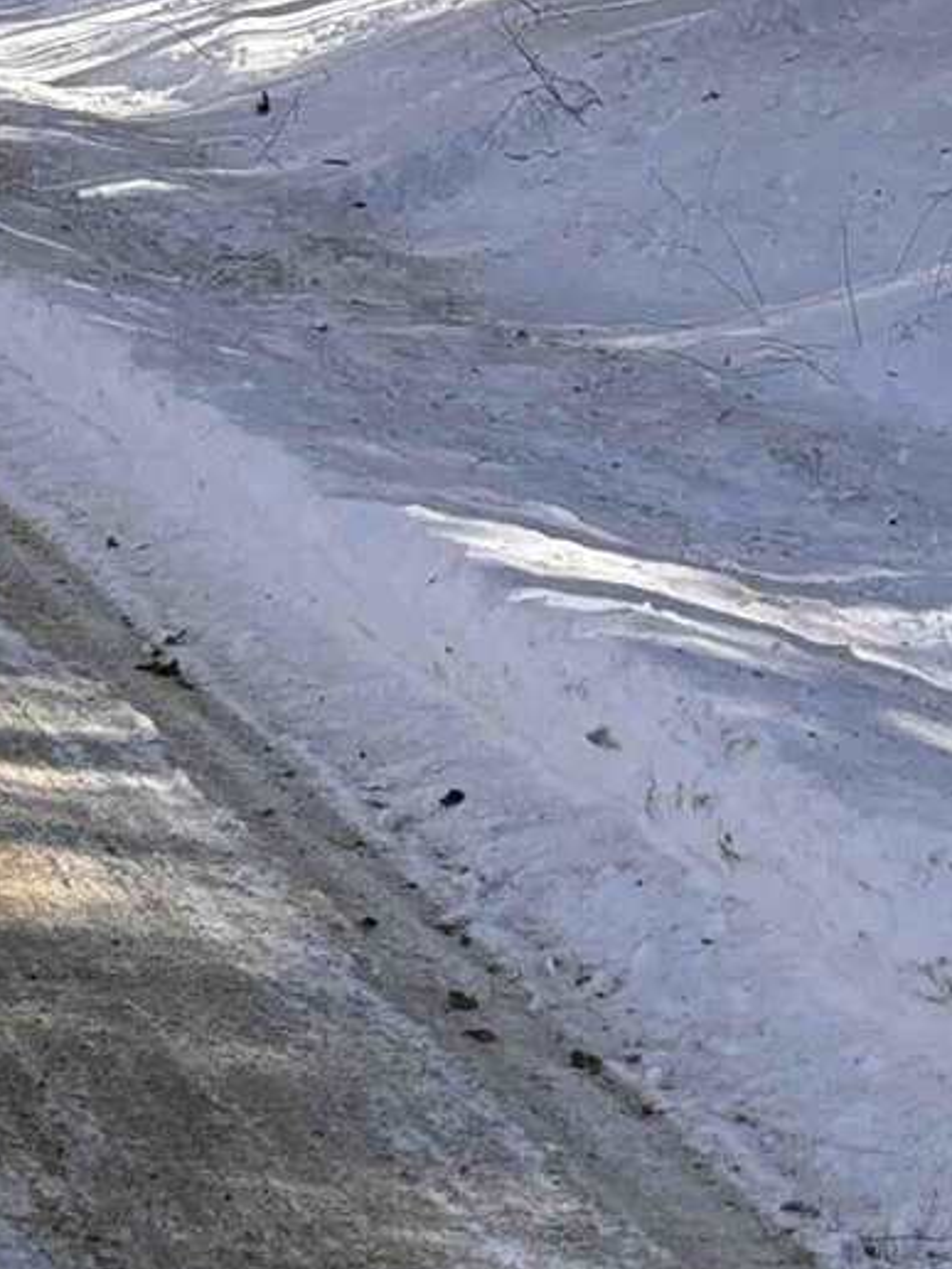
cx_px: -814
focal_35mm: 116
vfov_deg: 15.2
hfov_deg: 11.7
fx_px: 4254
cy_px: -834
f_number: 1.6
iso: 50
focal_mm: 5.96
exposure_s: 1/1263
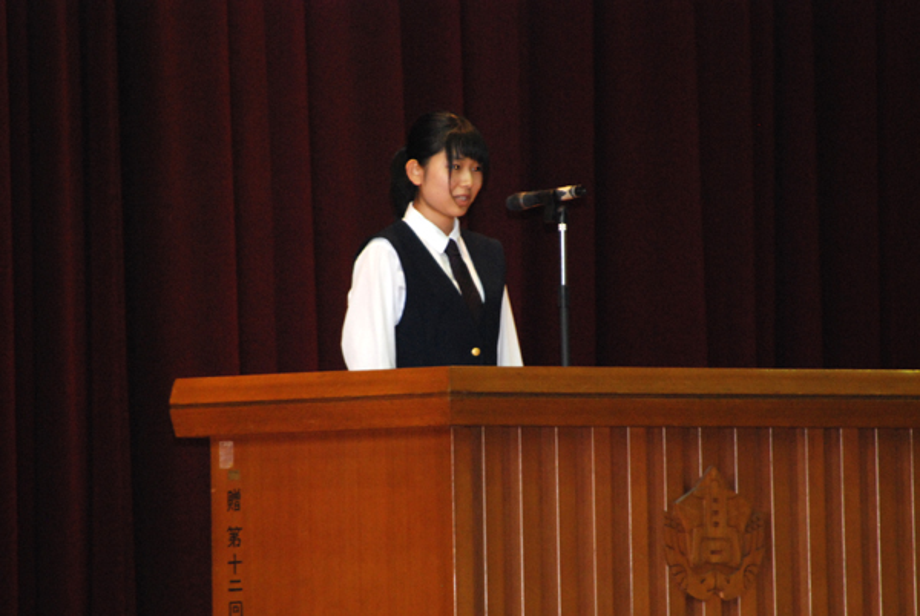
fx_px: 11517
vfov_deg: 3.1
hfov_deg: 4.6
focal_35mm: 450
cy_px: 308
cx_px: 460
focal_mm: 300
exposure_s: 1/60
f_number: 6.3
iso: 1600
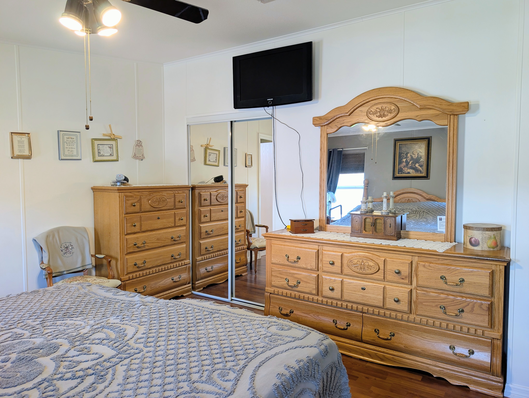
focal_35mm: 24
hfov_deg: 71.5
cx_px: 264
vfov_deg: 56.9
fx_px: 367
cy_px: 199
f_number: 1.68
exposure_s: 1/30
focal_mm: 6.9
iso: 45
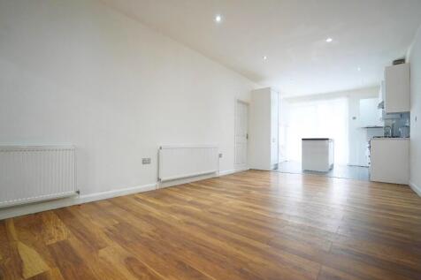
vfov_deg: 73.7
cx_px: 210
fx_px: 187
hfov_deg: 96.8
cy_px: 140
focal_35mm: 16
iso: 1000
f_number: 4
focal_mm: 16
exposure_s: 1/160
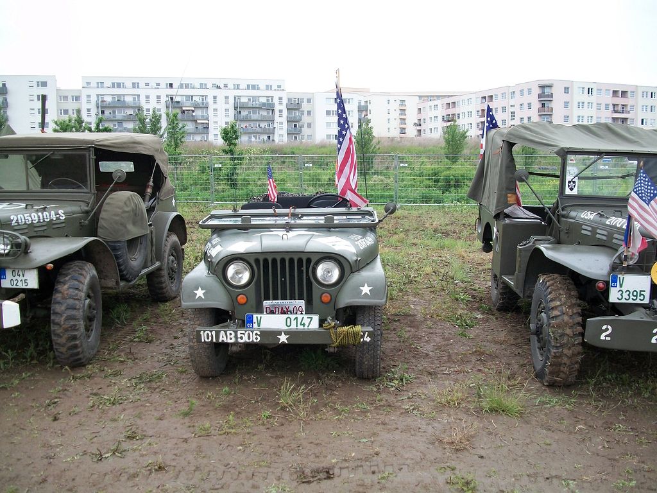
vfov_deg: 44.2
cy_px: 246
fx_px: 607
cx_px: 328
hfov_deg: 56.8
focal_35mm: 32
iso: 80
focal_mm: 5.7
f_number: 2.9
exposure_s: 1/250
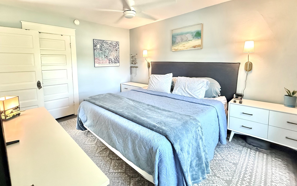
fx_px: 138
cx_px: 139
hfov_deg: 94.3
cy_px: 75
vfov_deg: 67.4
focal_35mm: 17
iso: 640
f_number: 2.2
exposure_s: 1/60
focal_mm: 2.22
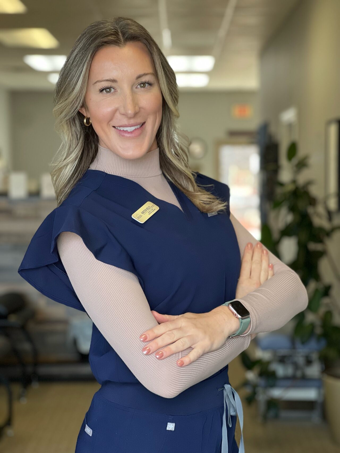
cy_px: 226
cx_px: 170
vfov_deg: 25.3
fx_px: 1009
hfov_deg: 19.1
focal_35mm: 77
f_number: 2.8
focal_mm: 9
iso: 160
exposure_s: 1/120
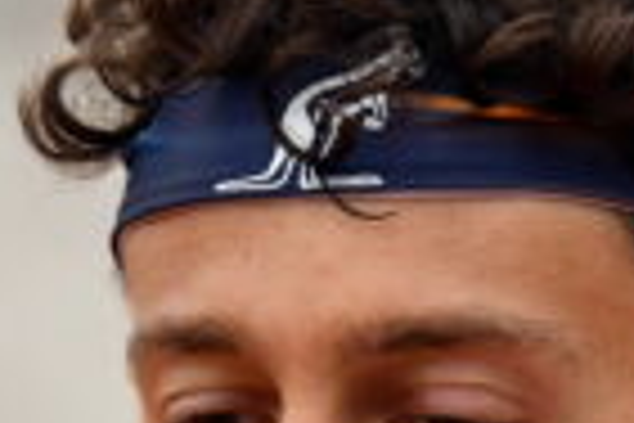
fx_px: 23715
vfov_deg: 1.0
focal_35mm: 1347
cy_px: 630
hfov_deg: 1.5
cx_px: 558
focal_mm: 165
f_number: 3.2
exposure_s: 1/4000
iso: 720
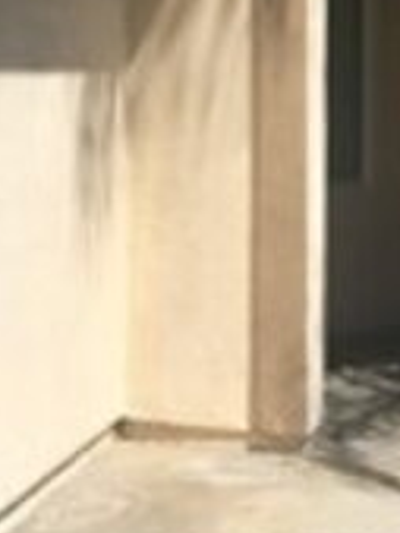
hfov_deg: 14.7
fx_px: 1477
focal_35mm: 96
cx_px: 534
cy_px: -3
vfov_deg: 19.8
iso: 25
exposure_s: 1/1789
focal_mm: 4.15
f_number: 2.2
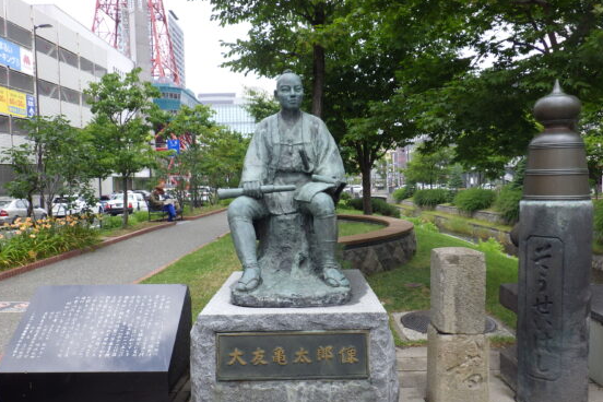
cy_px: 222
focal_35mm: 30
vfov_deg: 43.5
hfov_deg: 61.9
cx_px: 304
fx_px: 502
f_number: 4.2
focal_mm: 5
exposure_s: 1/320
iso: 125
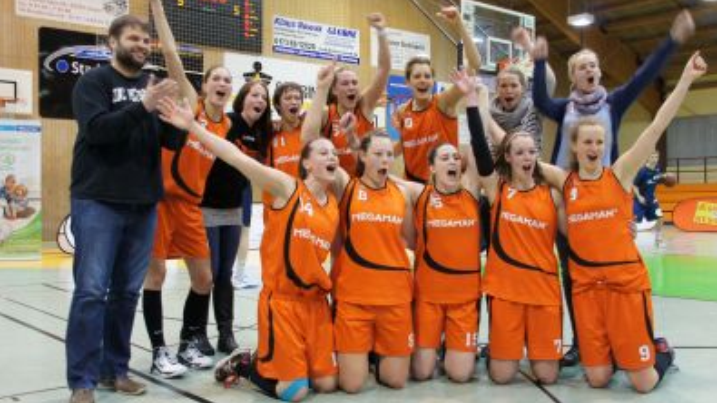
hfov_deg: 56.6
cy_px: 195
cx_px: 361
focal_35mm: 35
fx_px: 665
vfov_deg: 33.7
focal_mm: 22
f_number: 5
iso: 1600
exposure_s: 1/40
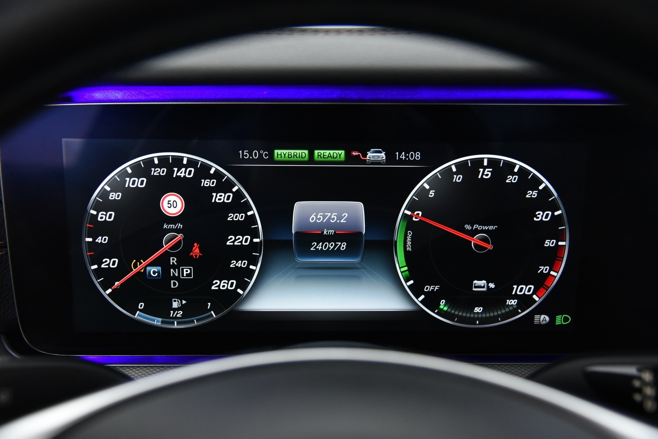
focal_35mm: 38
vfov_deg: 35.1
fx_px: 695
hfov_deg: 50.7
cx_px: 329
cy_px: 220
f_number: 4
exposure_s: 1/30
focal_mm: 38
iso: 4000
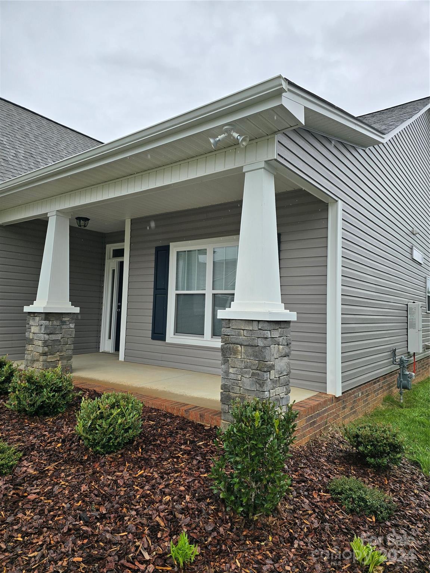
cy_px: 286
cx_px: 215
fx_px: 381
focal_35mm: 23
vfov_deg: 73.9
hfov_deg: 58.9
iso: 12
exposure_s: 1/234
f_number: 1.7
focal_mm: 6.3
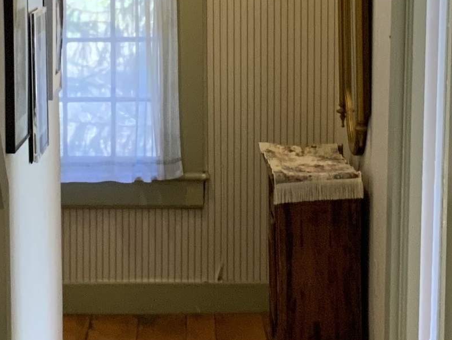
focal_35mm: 112
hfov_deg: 17.5
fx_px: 1463
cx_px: 170
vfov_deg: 13.2
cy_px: 111
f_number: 1.8
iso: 200
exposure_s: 1/60
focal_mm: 3
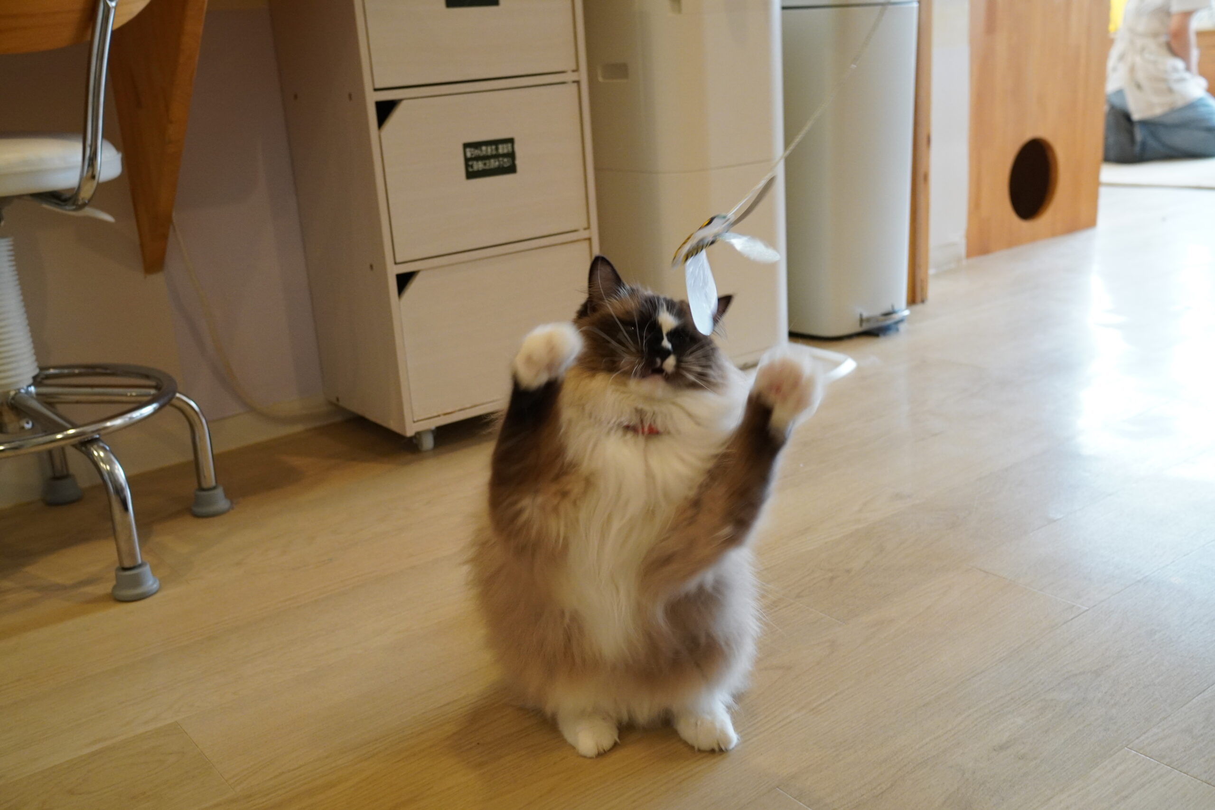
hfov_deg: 53.1
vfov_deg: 36.9
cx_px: 608
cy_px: 405
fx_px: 1215
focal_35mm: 36
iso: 1600
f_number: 3.5
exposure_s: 1/160
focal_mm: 24
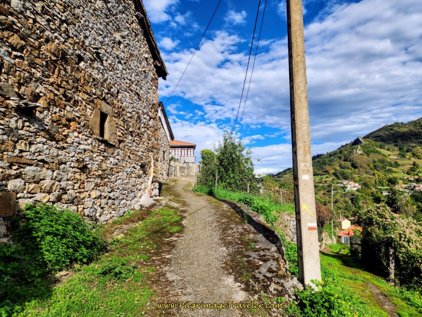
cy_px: 158
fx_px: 280
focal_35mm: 23
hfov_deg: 73.9
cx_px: 211
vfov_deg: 58.9
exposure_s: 1/1033
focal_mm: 6.4
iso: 12
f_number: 1.8
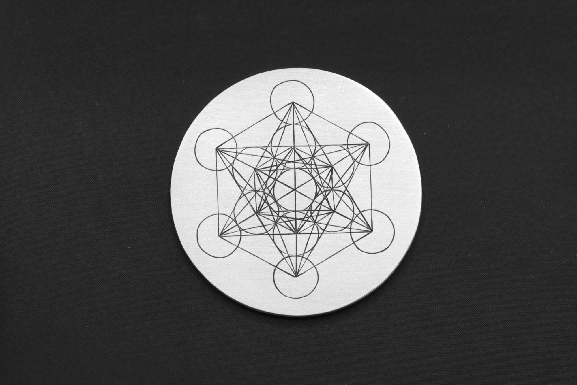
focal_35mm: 158
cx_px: 288
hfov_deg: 13.0
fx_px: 2526
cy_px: 192
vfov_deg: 8.7
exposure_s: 1/160
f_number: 10
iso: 100
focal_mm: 105
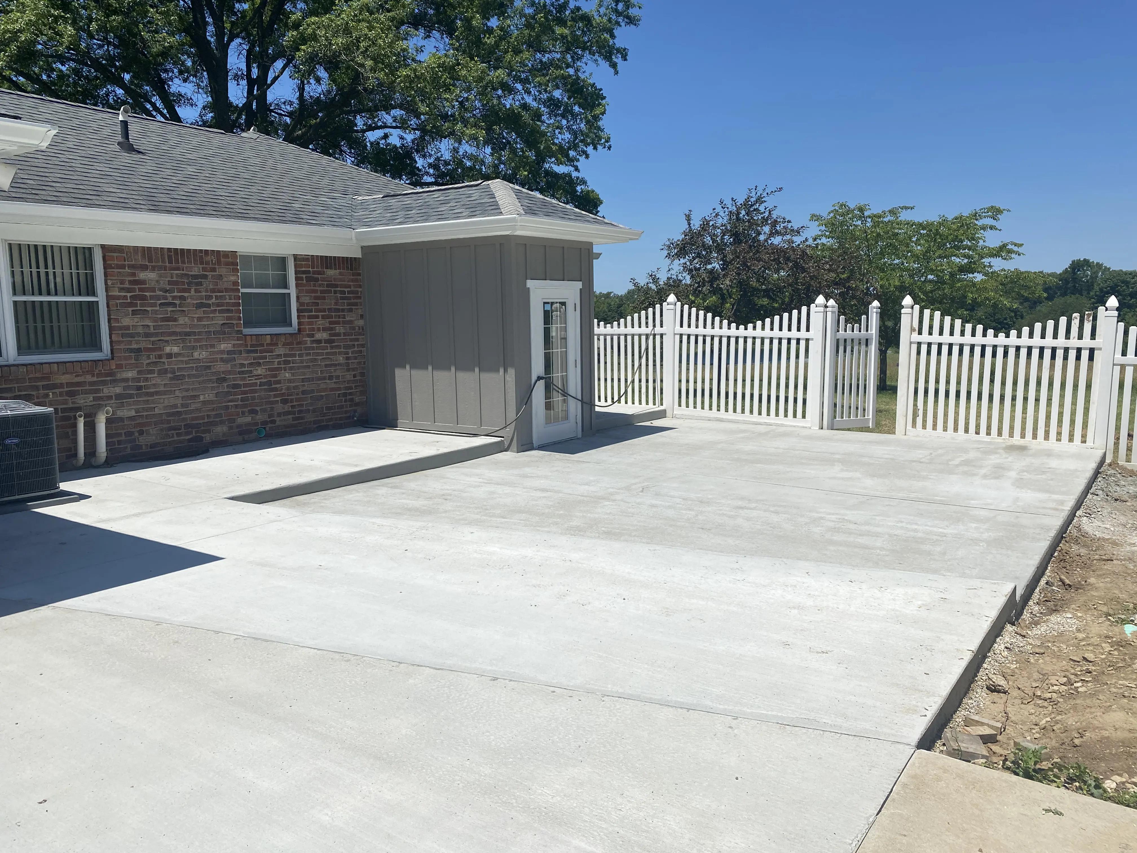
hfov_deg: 67.3
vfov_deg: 53.1
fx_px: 854
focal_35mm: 26
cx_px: 568
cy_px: 426
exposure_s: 1/7194
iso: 32
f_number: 1.8
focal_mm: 4.25
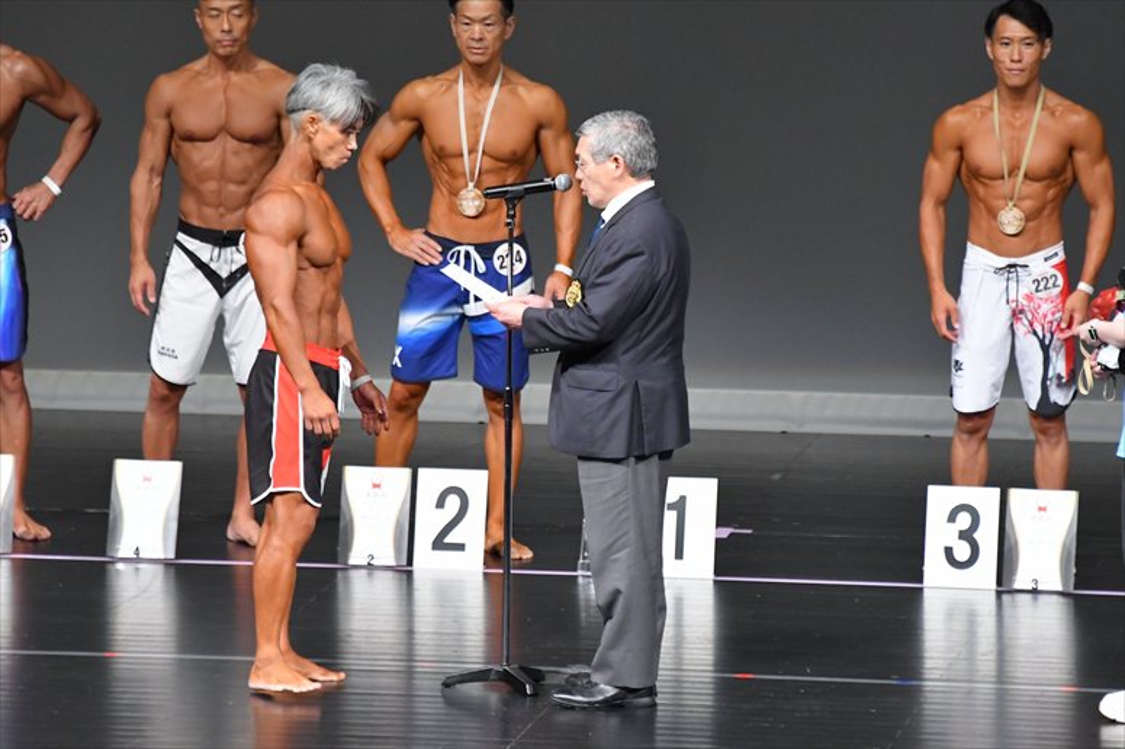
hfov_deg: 6.0
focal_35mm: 345
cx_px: 562
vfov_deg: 4.0
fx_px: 10776
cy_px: 374
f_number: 5.6
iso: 5000
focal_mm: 230
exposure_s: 1/400
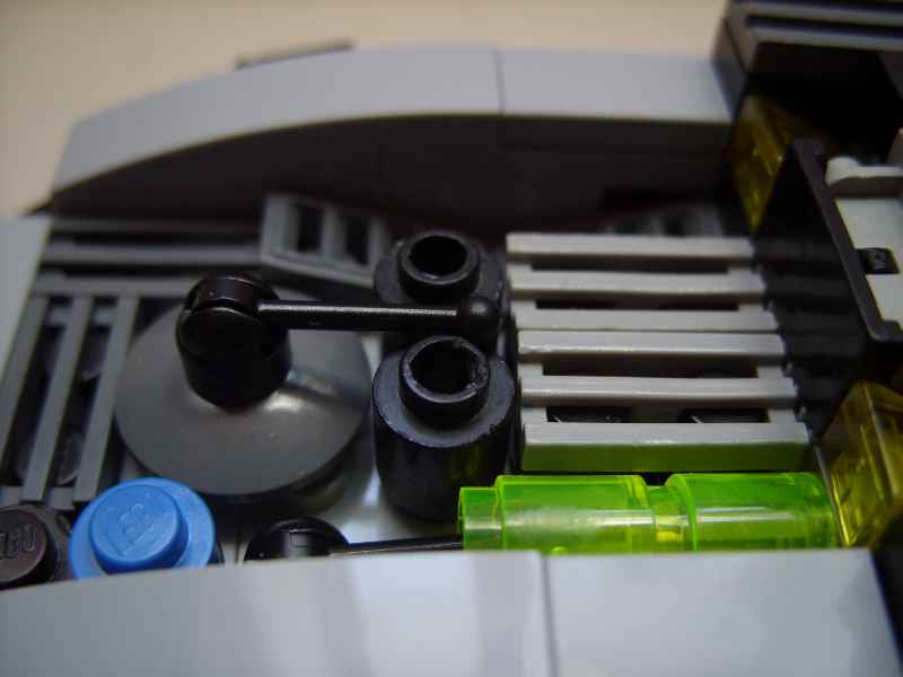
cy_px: 338
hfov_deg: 49.0
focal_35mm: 38
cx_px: 452
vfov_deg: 37.7
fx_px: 991
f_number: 2.8
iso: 100
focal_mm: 7.8
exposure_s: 1/30
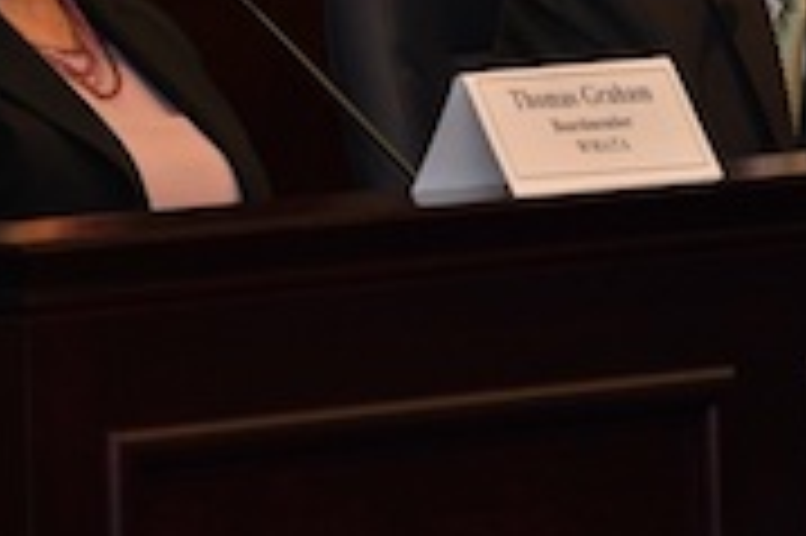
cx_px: 261
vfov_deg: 2.4
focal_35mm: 563
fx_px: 12593
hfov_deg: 3.7
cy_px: -196
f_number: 4.8
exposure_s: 1/80
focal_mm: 135
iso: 640
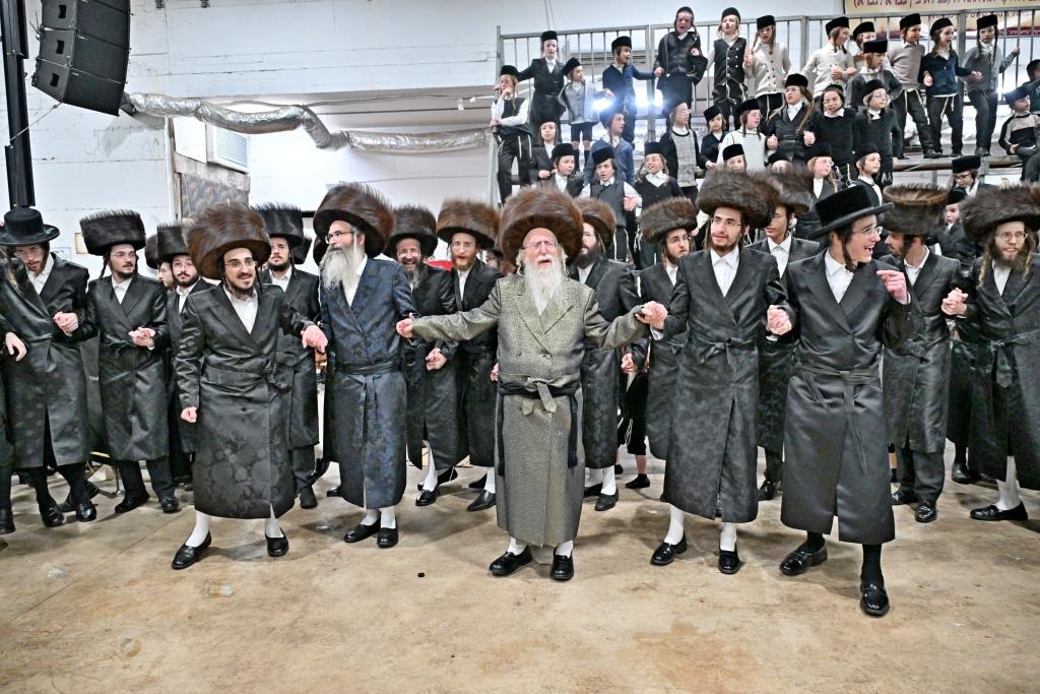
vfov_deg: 53.1
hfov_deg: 73.7
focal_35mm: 24
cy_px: 347
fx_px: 693
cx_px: 520
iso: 2000
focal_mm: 24
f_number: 4
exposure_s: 1/200
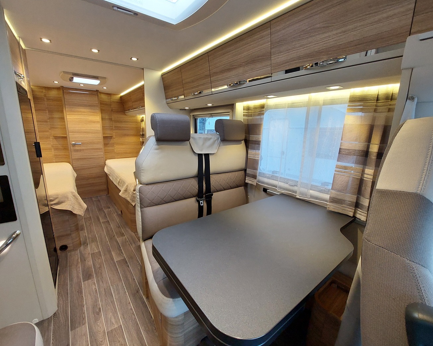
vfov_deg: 88.0
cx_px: 207
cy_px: 171
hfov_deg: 100.6
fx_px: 179
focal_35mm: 14
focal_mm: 1.74
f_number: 2.2
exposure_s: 1/50
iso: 200
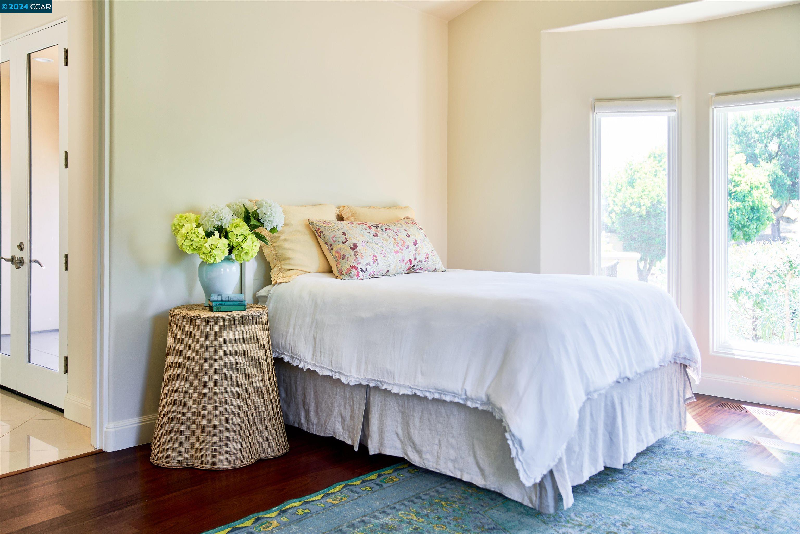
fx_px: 711
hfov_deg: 58.7
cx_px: 400
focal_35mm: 32
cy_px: 267
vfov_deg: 41.1
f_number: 2.8
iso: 125
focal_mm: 32
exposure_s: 1/80
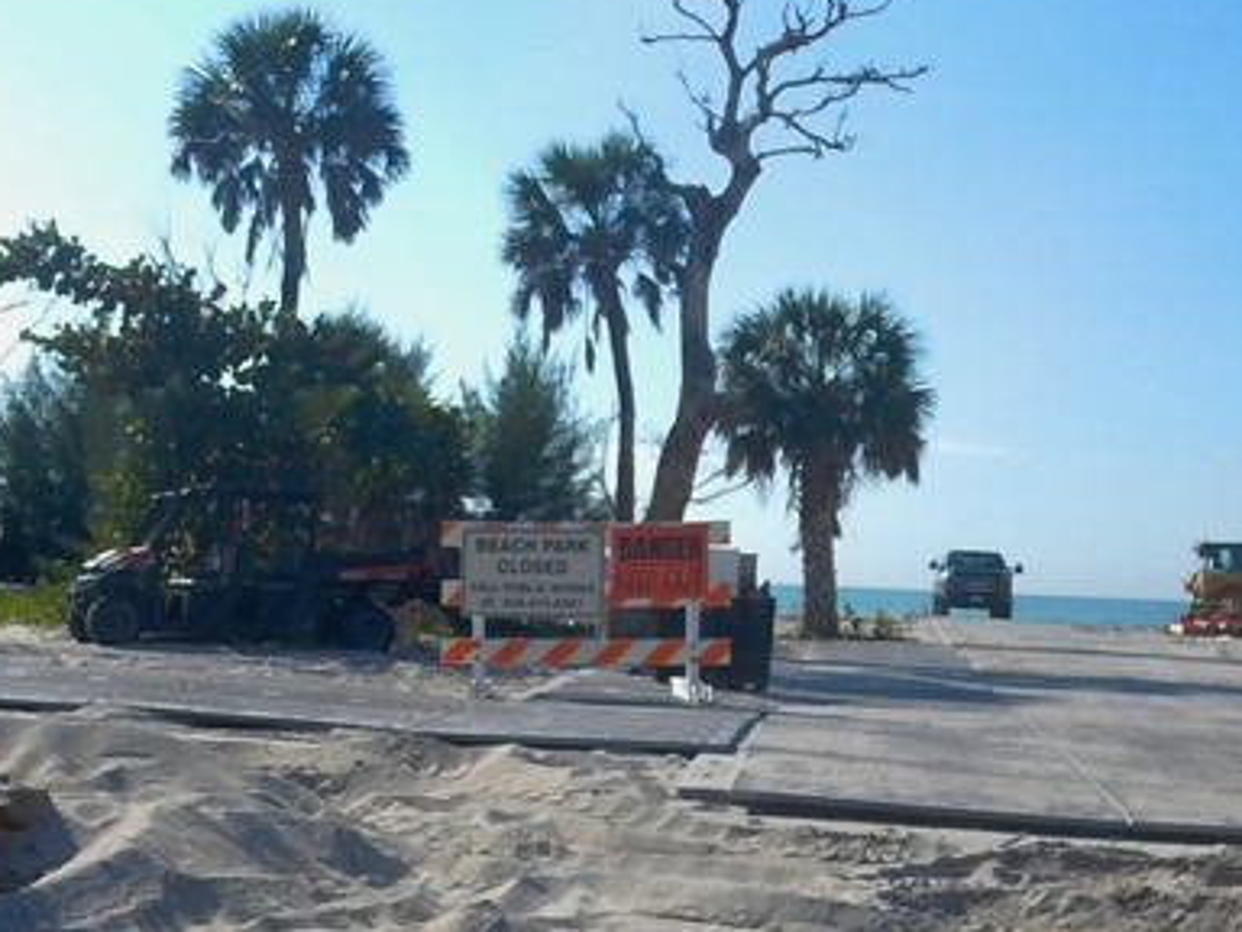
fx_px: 1076
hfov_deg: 59.3
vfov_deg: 46.6
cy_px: 379
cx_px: 475
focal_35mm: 30
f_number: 4.1
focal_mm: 4.3
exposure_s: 1/1000
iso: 125
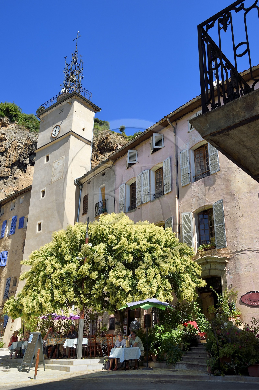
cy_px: 195
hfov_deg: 38.9
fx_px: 367
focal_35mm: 34
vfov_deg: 55.8
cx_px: 130
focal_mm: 34
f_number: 13
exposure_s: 1/250
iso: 200
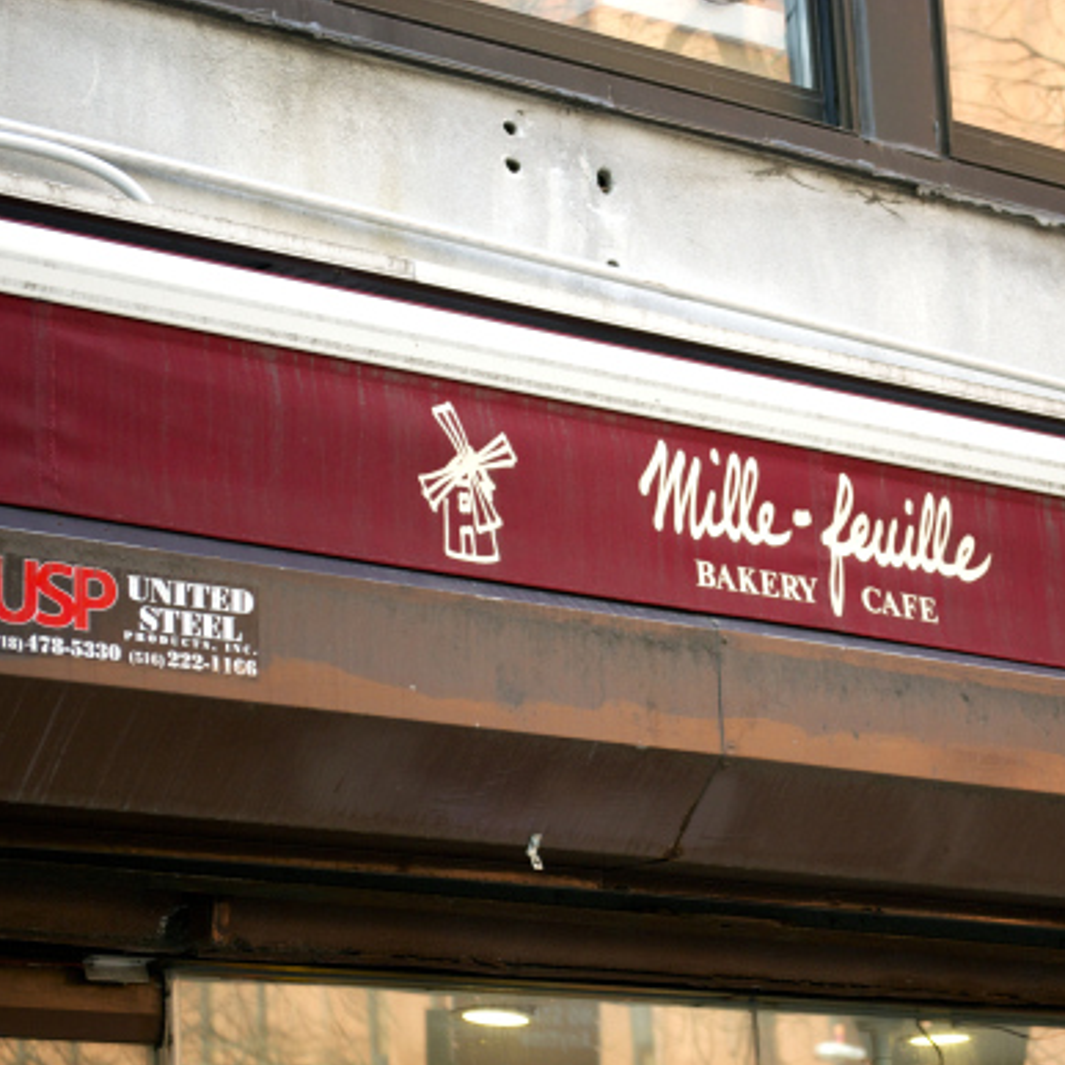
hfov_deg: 16.0
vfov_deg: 16.0
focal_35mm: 109
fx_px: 3782
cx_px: 649
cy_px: 548
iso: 400
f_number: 5.6
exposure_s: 1/100
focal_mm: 55
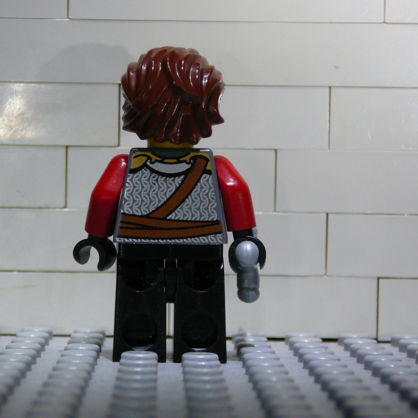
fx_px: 1544
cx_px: 163
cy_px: 208
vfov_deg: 15.4
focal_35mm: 113
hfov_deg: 15.4
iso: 200
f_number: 3.9
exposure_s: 1/20
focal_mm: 14.1
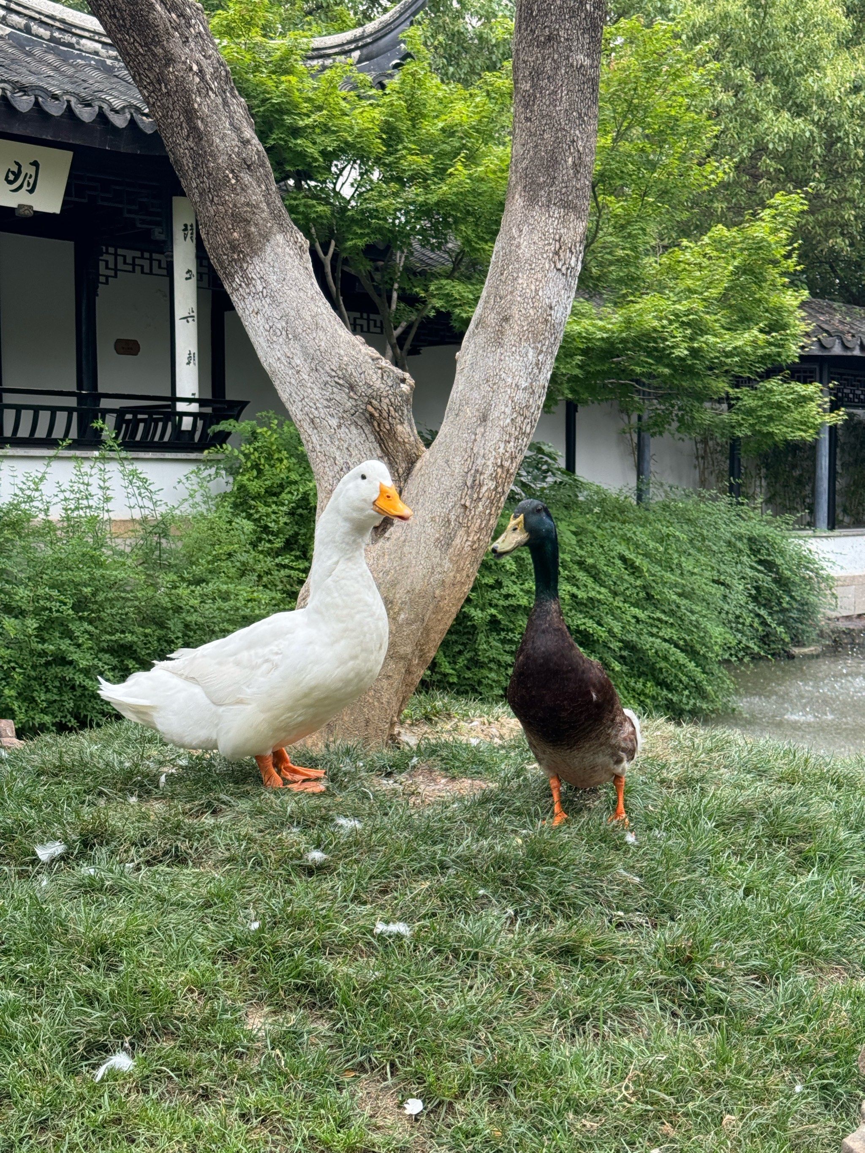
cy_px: 576
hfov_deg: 30.3
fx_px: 1599
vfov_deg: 39.7
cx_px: 432
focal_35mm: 48
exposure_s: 1/553
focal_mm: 6.76
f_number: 1.78
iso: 64
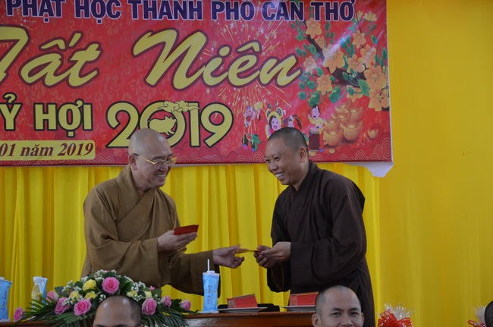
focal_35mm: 112
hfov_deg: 18.2
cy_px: 164
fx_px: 1538
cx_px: 246
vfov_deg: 12.1
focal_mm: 75
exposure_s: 1/100
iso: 1000
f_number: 5.3
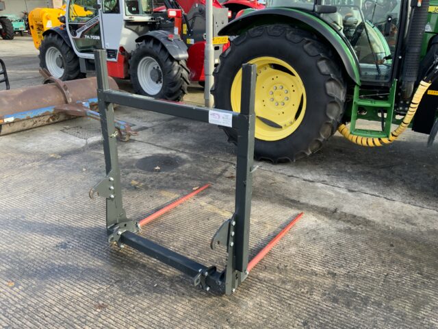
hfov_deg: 61.7
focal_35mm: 29
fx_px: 367
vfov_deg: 48.2
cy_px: 164
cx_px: 219
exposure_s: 1/138
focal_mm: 3
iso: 16
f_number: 1.8
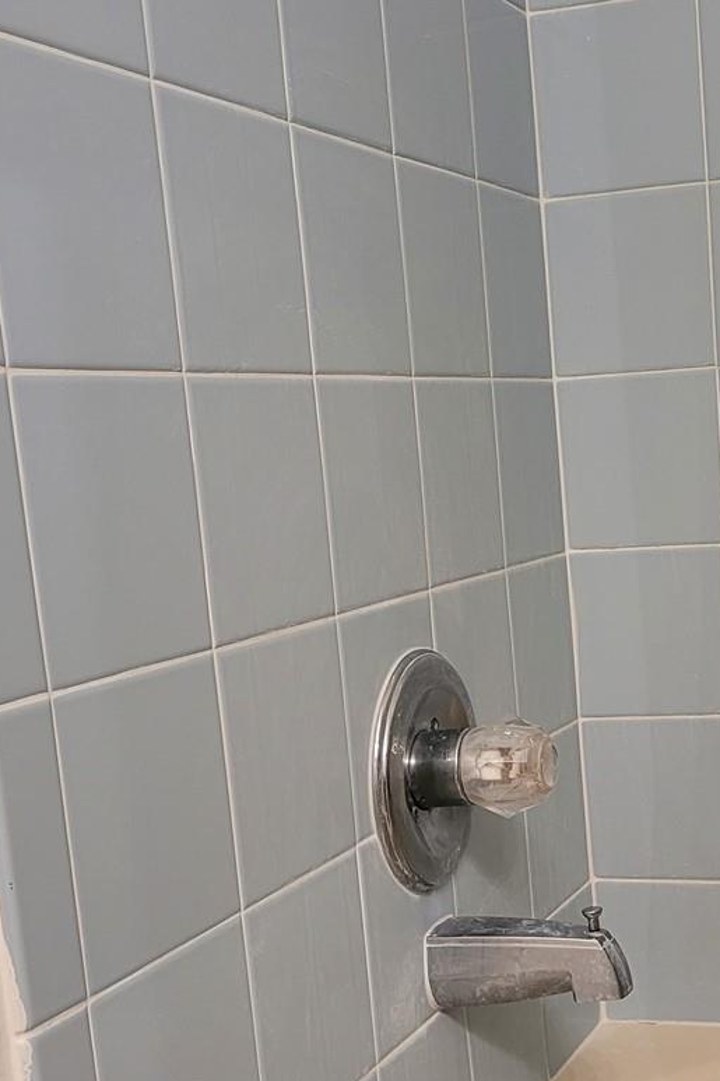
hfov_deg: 23.6
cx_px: 639
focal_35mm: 56
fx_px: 1681
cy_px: 705
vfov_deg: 35.4
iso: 250
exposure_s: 1/40
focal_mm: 5.4
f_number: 1.8
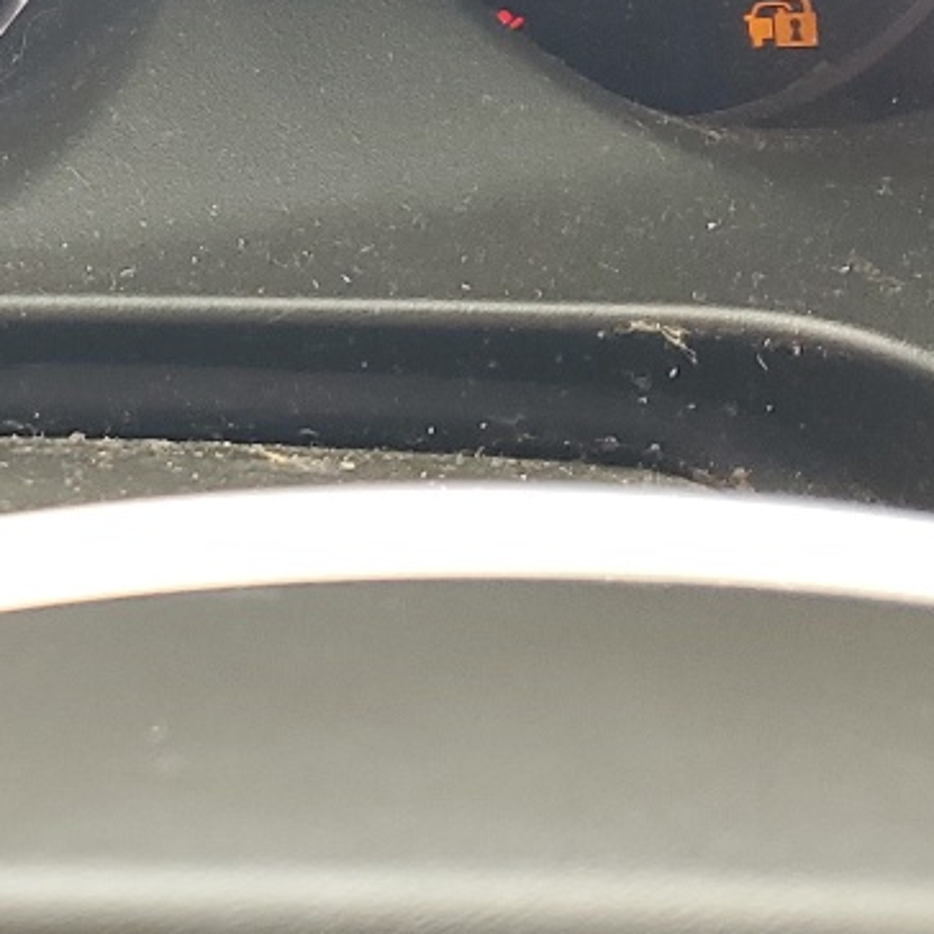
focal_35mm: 101
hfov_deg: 16.0
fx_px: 3083
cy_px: -218
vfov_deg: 16.4
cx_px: -411
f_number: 1.5
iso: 58
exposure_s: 1/120
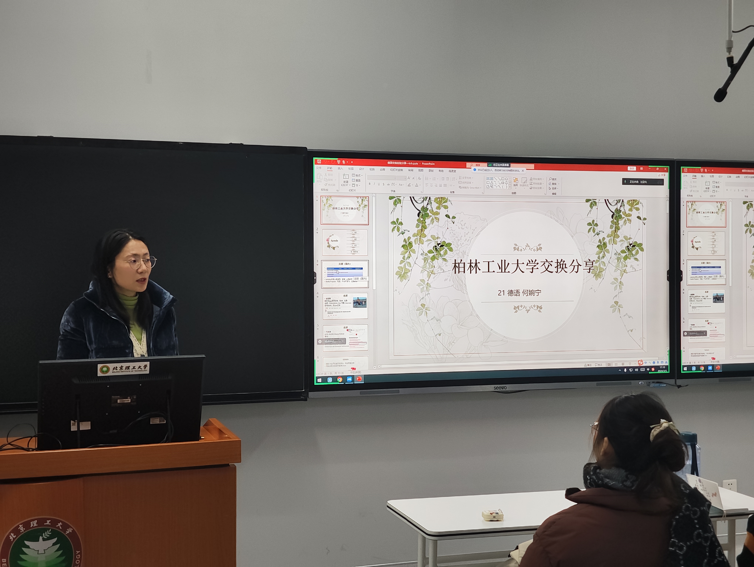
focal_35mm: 50
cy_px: 284
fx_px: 1091
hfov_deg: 38.1
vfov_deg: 29.2
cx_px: 377
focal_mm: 7.1
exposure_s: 1/100
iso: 359
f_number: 1.9
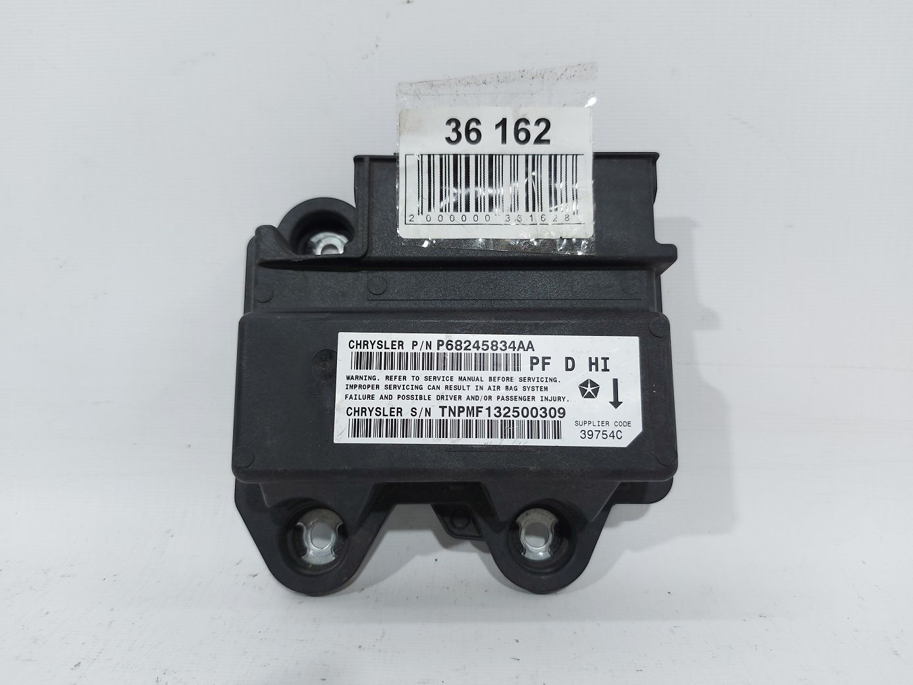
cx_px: 456
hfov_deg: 71.6
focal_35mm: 24
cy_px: 342
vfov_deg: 56.8
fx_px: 633
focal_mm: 5.23
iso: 40
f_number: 1.8
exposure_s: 1/50
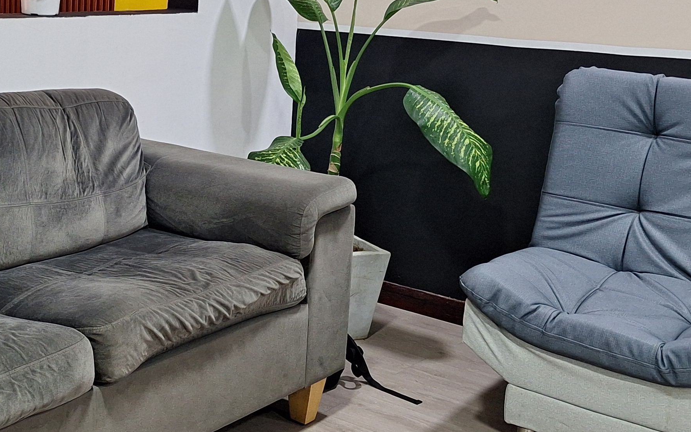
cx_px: 161
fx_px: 1055
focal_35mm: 56
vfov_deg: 22.9
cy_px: 95
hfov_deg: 35.4
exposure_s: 1/40
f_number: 1.8
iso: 160
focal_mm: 5.54
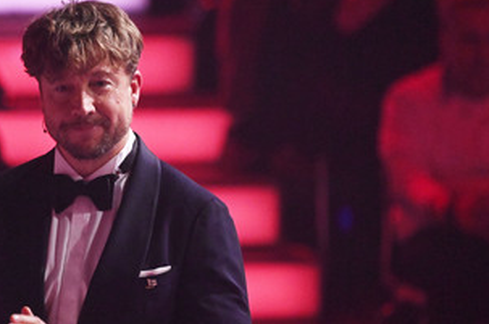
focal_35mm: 670
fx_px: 9086
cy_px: 218
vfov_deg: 2.0
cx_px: 148
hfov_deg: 3.1
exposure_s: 1/320
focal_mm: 450
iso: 16000
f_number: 5.6
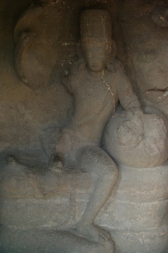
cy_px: 126
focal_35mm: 50
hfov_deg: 27.3
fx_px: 346
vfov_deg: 40.0
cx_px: 84
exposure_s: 1/45
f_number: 4
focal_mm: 33
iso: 800
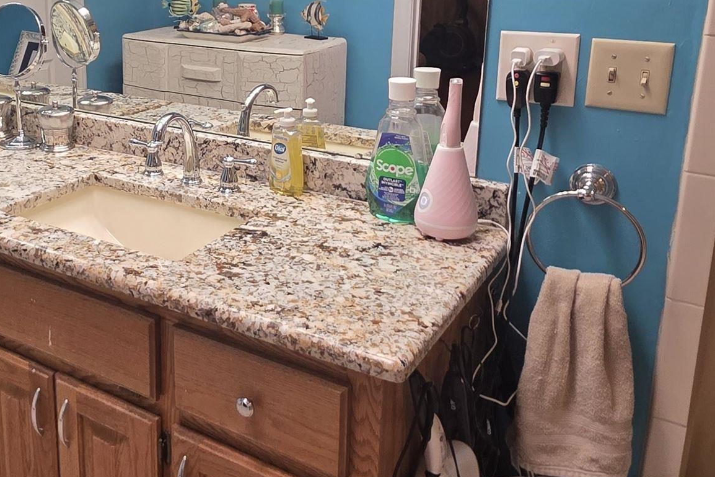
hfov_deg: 51.1
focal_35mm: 36
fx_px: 715
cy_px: 118
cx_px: 185
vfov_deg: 36.0
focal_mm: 2.2
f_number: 1.9
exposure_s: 1/120
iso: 160
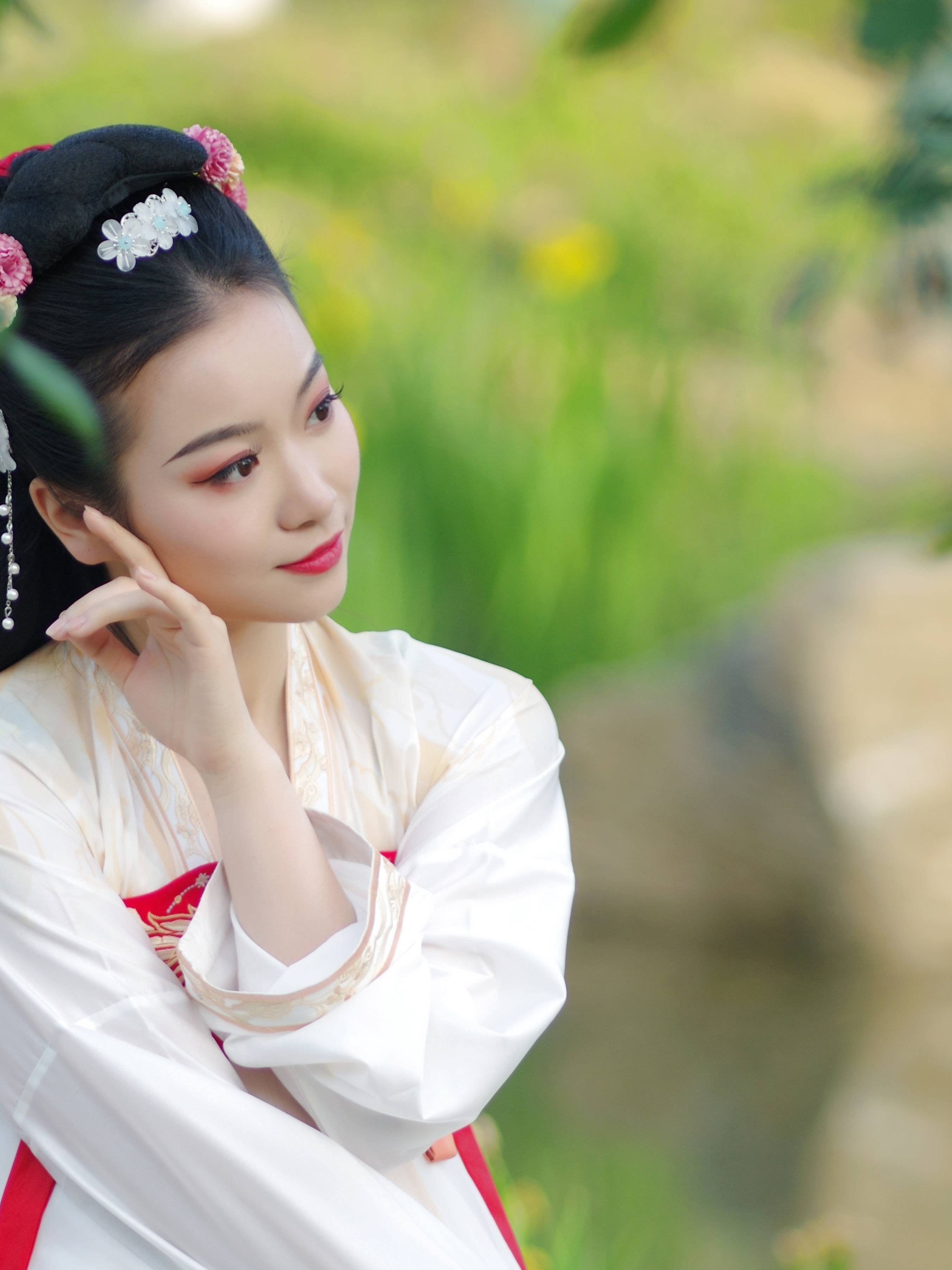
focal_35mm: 482
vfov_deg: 4.1
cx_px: 315
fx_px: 17673
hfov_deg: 3.1
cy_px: 996
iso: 125
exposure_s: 1/200
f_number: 2.8
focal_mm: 200
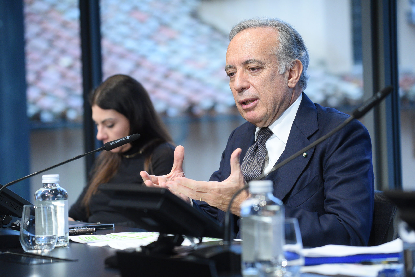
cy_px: 138
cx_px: 208
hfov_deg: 16.8
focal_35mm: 122
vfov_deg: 11.2
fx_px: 1407
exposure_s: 1/250
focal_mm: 122
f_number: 4.5
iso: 2500
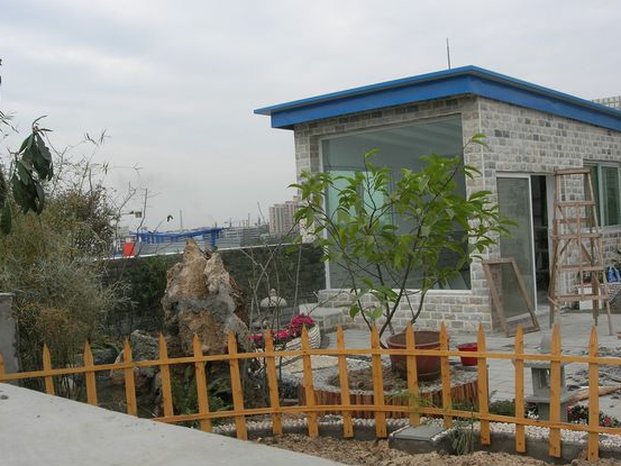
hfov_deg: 42.9
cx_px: 311
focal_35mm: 44
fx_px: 790
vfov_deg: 32.9
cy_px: 235
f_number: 4.8
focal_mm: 7.8
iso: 64
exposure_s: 1/310
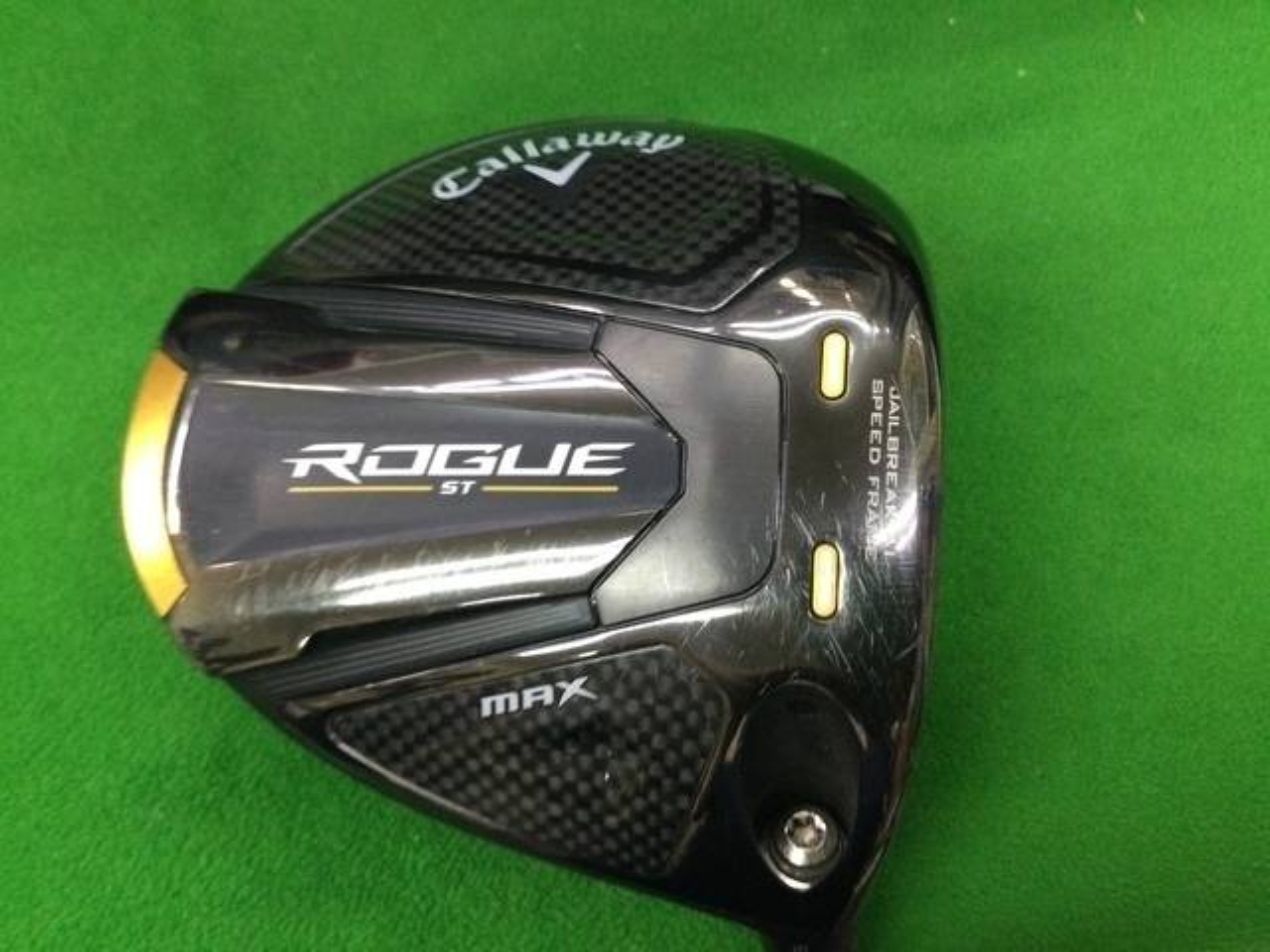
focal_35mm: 31
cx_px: 635
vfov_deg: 45.4
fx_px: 1137
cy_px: 476
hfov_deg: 58.4
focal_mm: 3.3
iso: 100
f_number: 2.4
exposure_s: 1/30
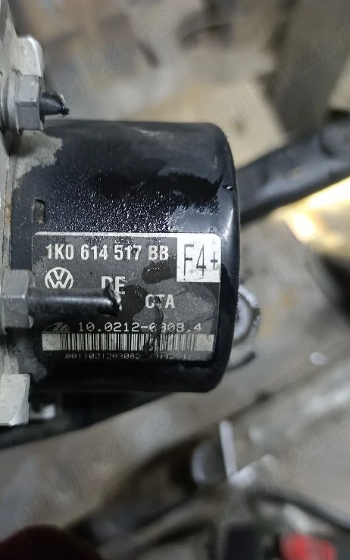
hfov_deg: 38.2
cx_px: 142
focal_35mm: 33
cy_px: 279
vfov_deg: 58.2
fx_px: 504
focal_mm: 6.14
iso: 1600
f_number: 1.6
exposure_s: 1/25.1
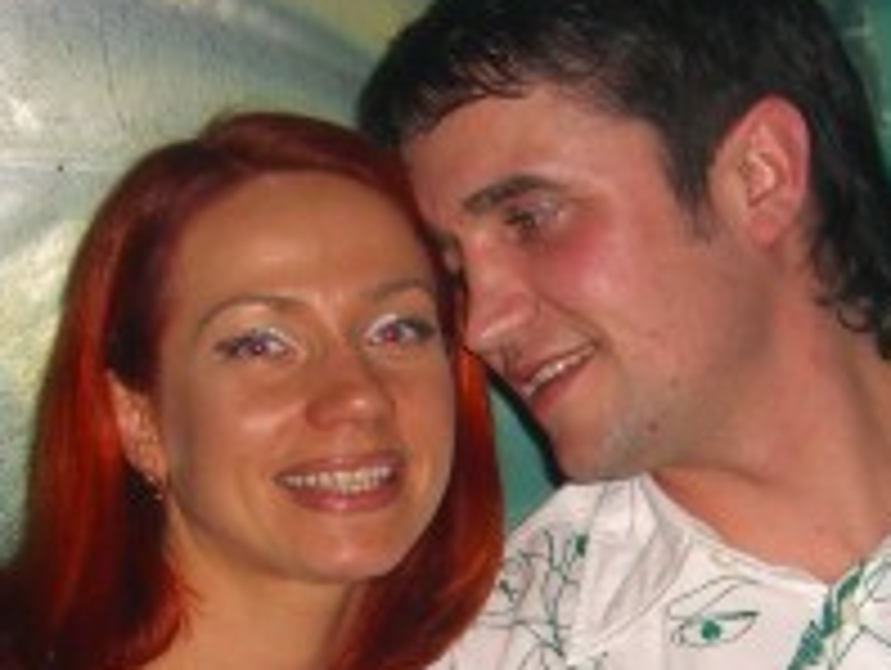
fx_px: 2964
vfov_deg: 12.7
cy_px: 728
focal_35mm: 115
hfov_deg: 17.1
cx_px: 468
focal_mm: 7.9
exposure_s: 1/60
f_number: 2.8
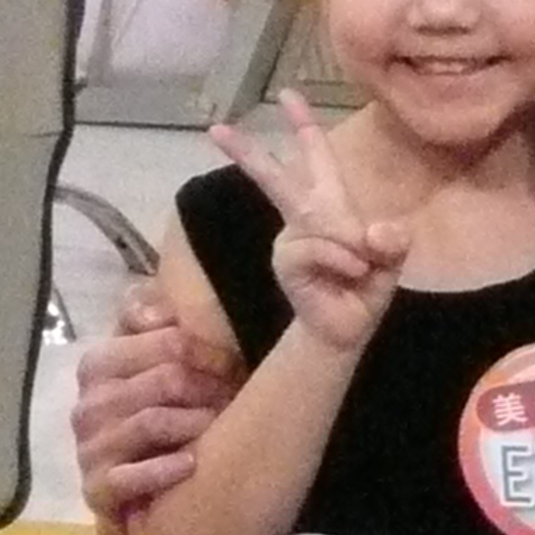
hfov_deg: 2.4
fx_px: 12817
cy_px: 120
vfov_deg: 2.4
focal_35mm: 733
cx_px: 802
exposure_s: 1/80
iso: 800
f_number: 4.7
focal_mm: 16.9
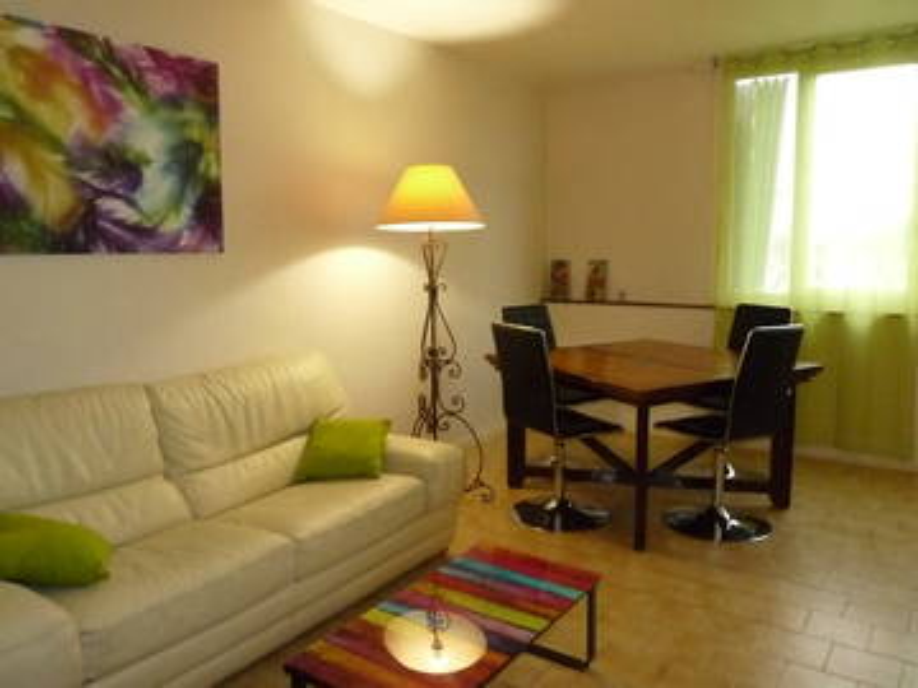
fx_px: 716
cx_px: 459
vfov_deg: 51.4
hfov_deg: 65.3
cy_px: 344
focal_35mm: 27
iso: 1600
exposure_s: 1/100
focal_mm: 4.8
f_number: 3.2
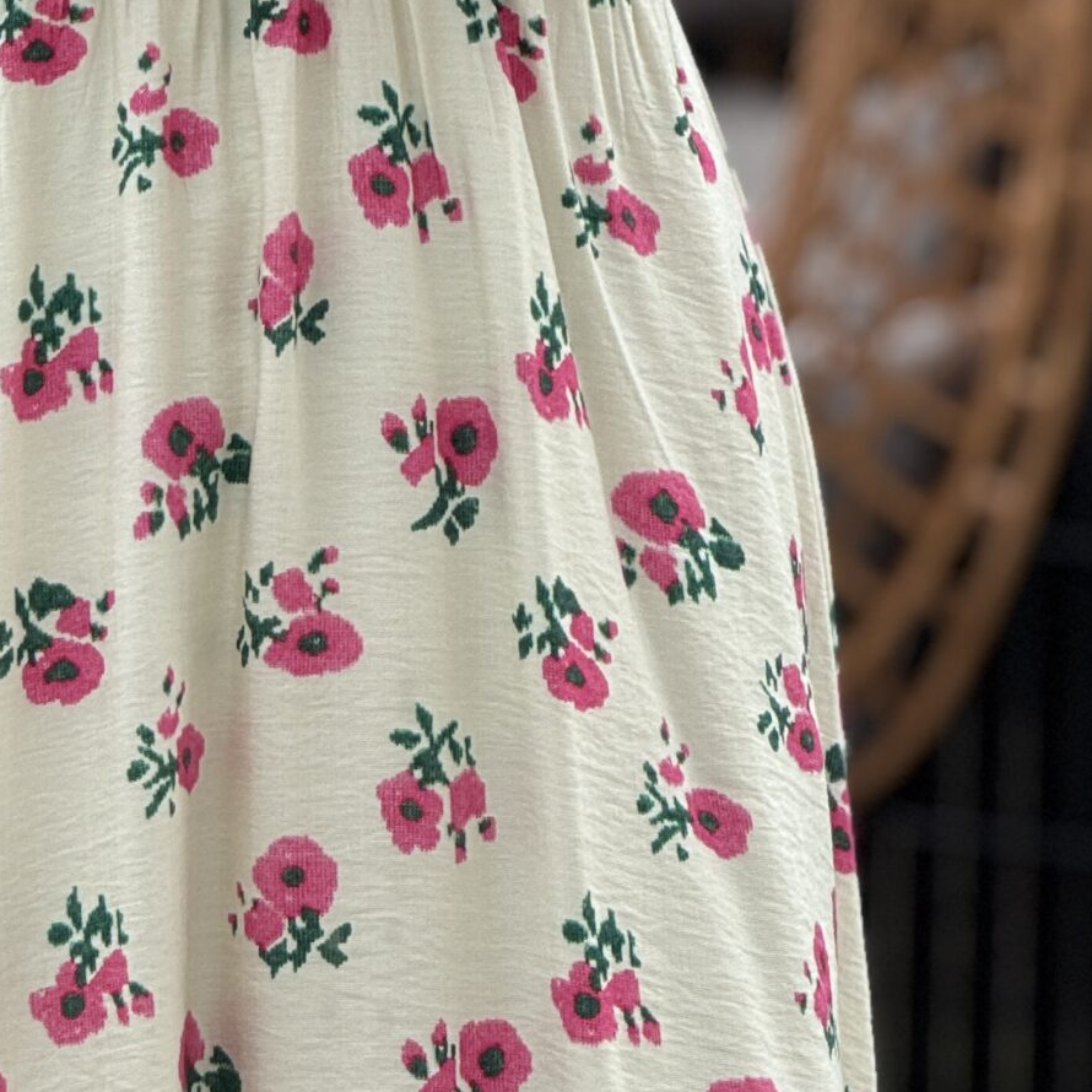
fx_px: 10886
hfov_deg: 5.7
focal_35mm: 305
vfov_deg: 5.7
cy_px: 256
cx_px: 42
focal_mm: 15.66
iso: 50
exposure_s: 1/379
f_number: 2.8
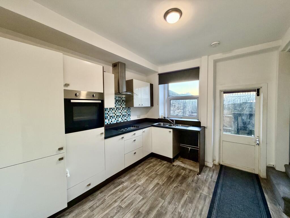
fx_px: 117
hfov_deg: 102.1
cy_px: 109
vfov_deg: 85.7
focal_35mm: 14
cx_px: 145
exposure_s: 1/63
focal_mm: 2.22
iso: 320
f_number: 2.2
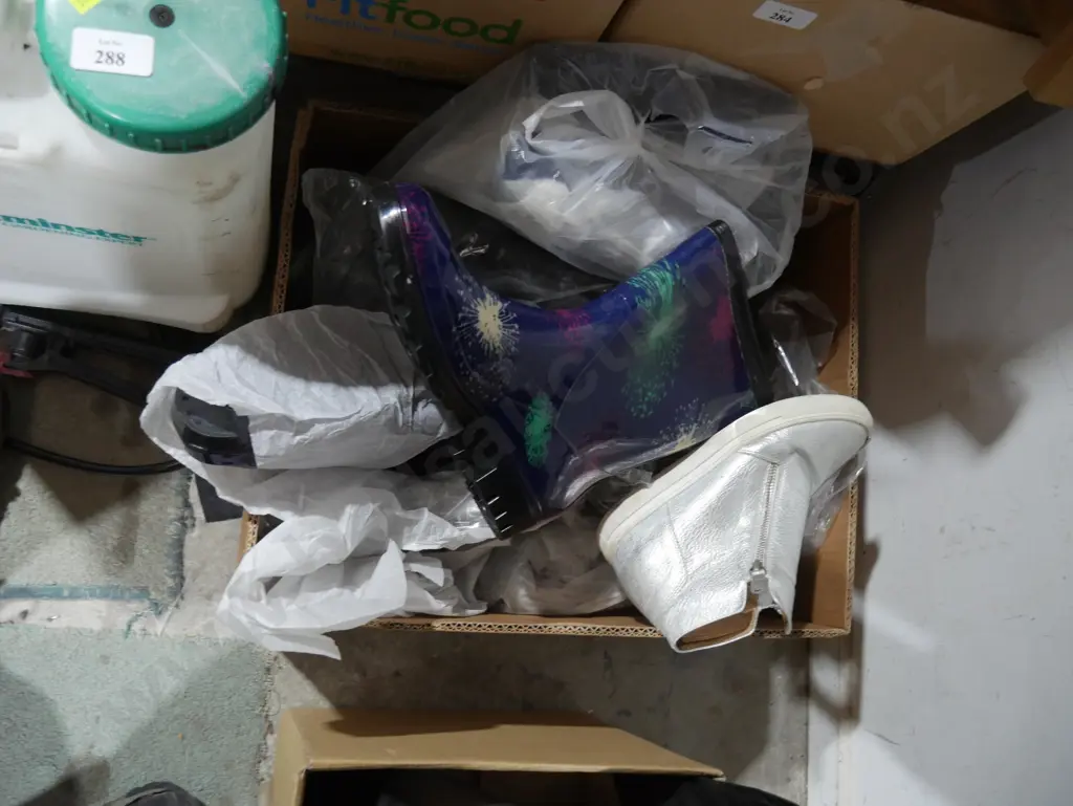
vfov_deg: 44.2
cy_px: 403
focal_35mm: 32
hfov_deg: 56.8
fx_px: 992
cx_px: 536
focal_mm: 16
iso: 1000
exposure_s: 1/60
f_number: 3.6
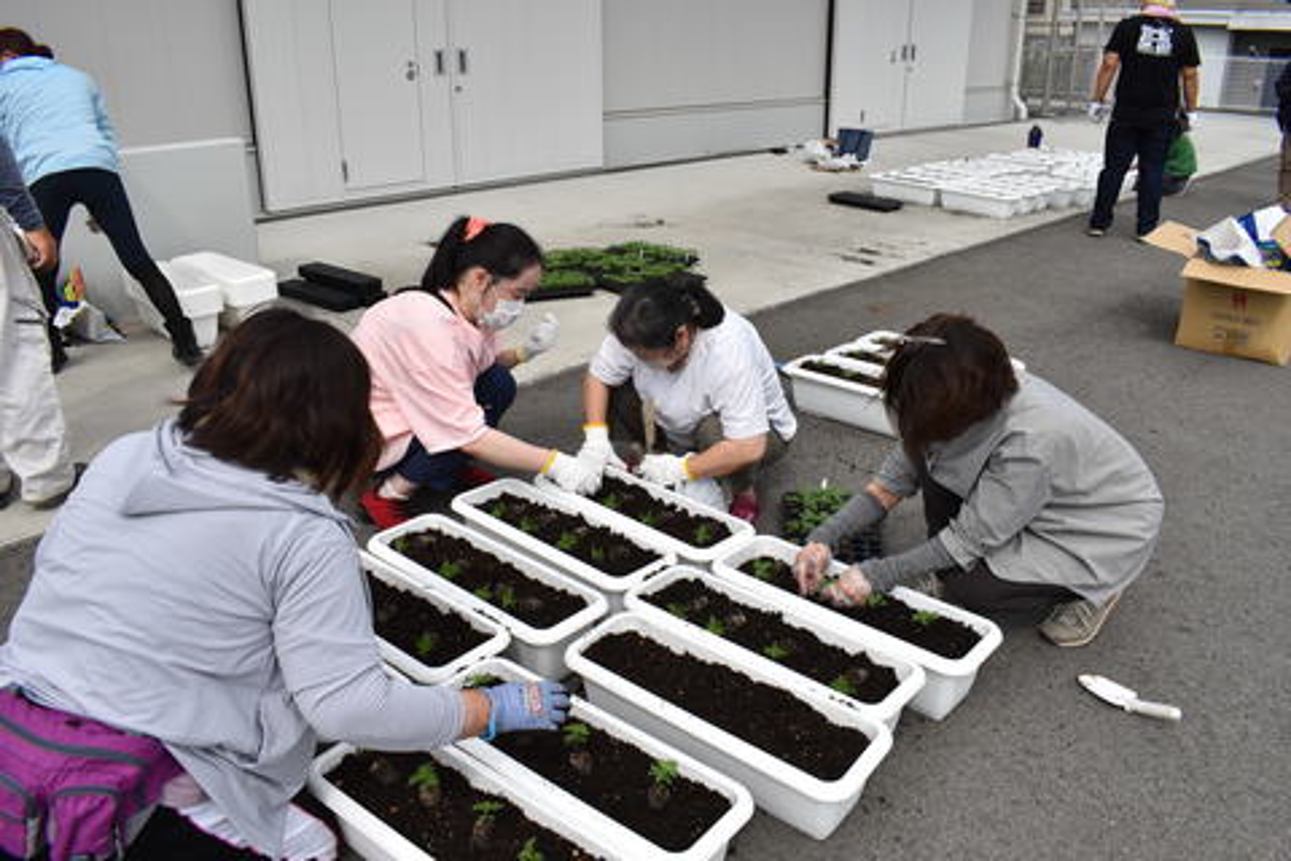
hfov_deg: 67.4
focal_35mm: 27
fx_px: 968
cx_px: 646
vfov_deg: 47.9
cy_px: 430
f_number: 9
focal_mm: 18
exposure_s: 1/800
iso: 200
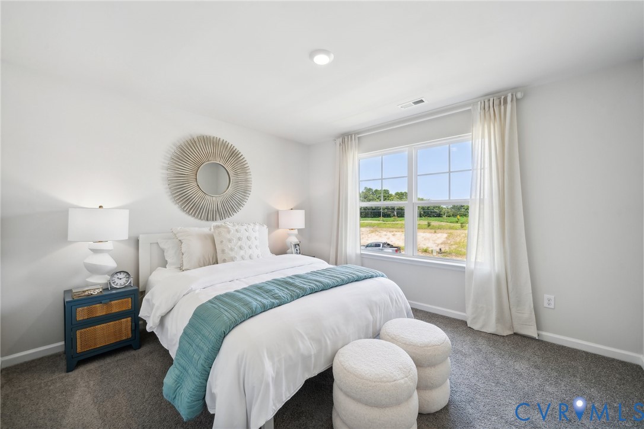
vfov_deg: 85.4
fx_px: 232
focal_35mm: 13
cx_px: 322
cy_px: 214
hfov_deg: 108.4
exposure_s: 1/40
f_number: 7.1
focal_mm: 13
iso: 160
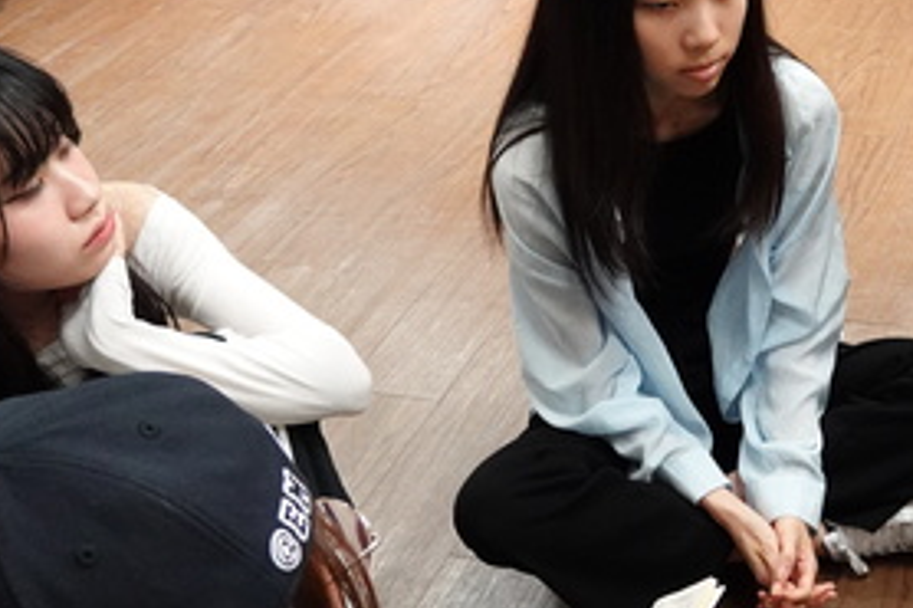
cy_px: 508
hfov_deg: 32.6
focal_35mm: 58
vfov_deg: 22.9
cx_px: 837
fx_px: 1470
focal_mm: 8.73
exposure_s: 1/100
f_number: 2.5
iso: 1600
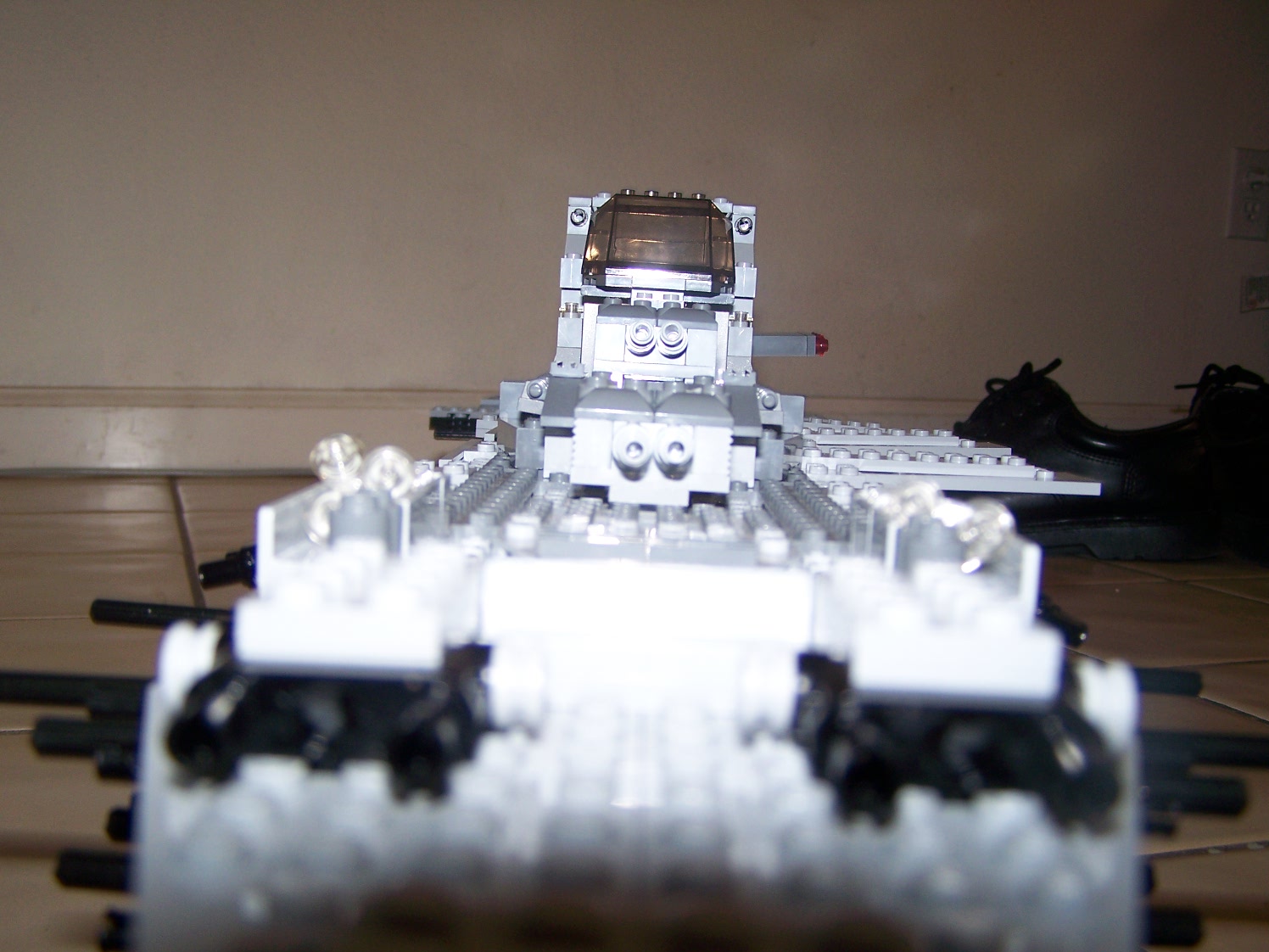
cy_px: 476
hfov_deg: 49.0
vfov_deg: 37.7
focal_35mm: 38
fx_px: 1393
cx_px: 634
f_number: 2.8
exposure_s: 1/60
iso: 80
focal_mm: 6.3
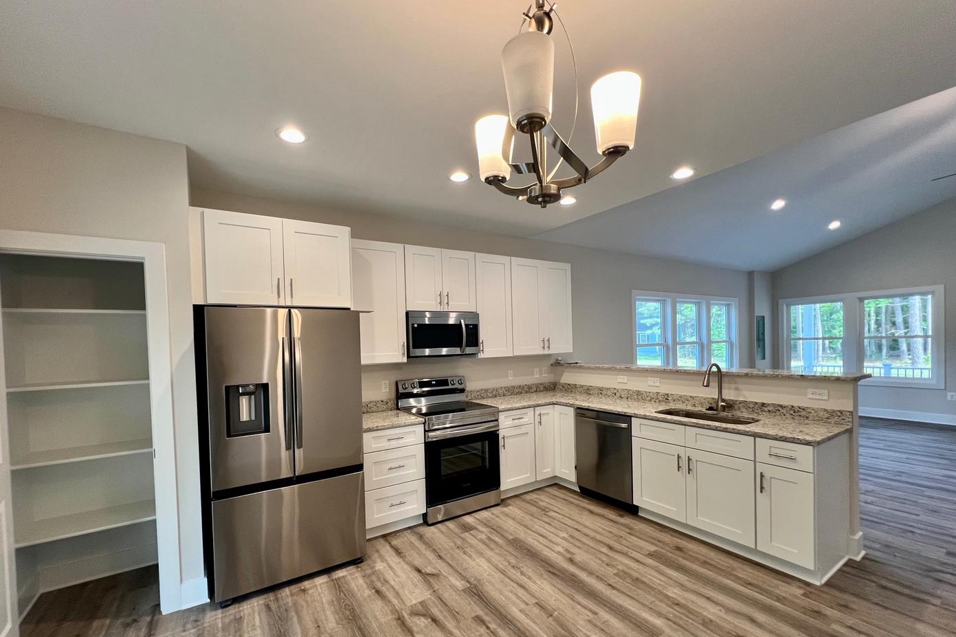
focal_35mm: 14
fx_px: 372
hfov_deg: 104.2
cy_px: 353
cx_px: 467
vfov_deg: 80.9
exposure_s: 1/120
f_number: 1.8
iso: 200
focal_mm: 1.57
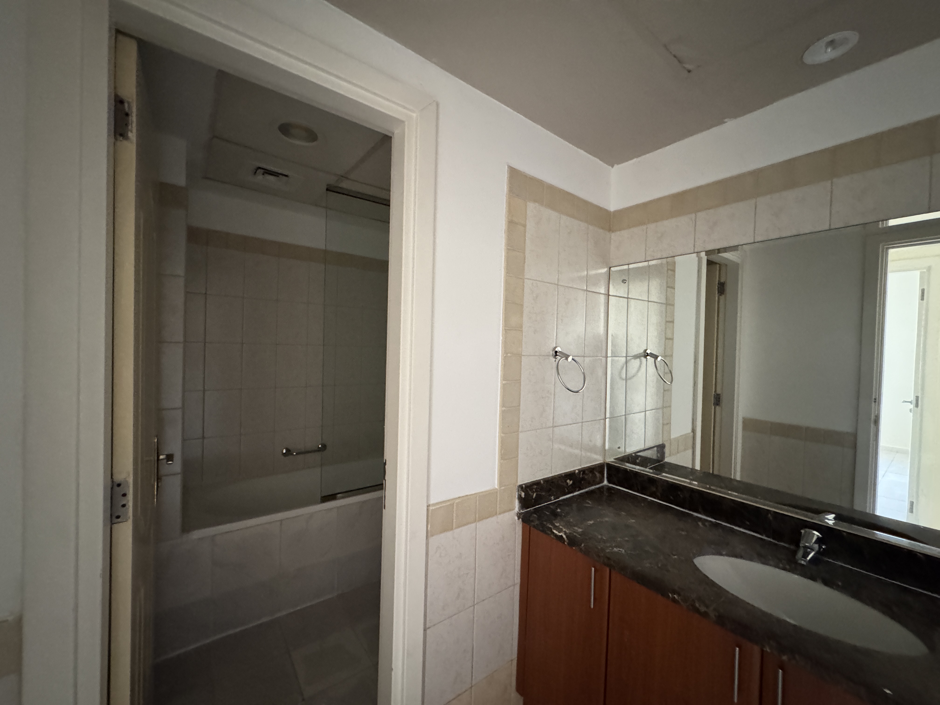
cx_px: 470
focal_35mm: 14
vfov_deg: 85.7
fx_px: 380
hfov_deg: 102.1
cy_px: 352
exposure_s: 1/60
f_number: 2.2
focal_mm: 2.22
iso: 1250
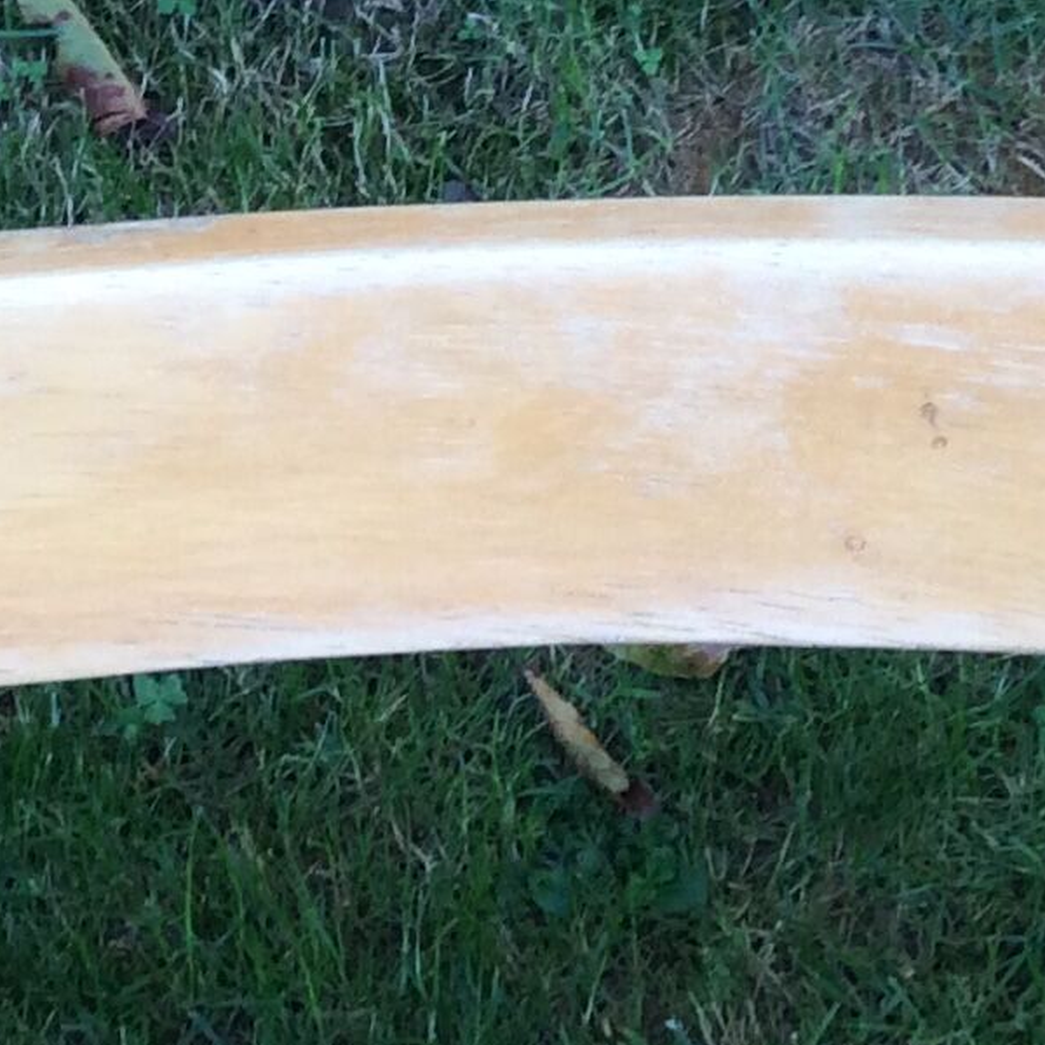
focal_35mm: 122
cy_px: 486
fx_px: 4167
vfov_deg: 14.3
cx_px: 604
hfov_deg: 14.3
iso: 50
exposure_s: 1/100
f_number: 2.4
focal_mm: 3.3
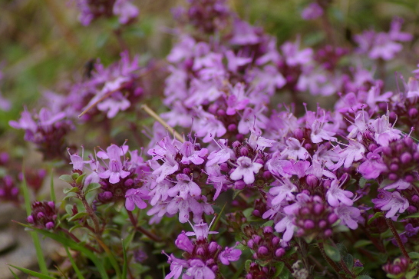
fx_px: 4326
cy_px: 138
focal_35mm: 372
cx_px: 288
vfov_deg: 3.7
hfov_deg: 5.5
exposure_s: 1/350
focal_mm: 180
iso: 200
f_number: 6.7
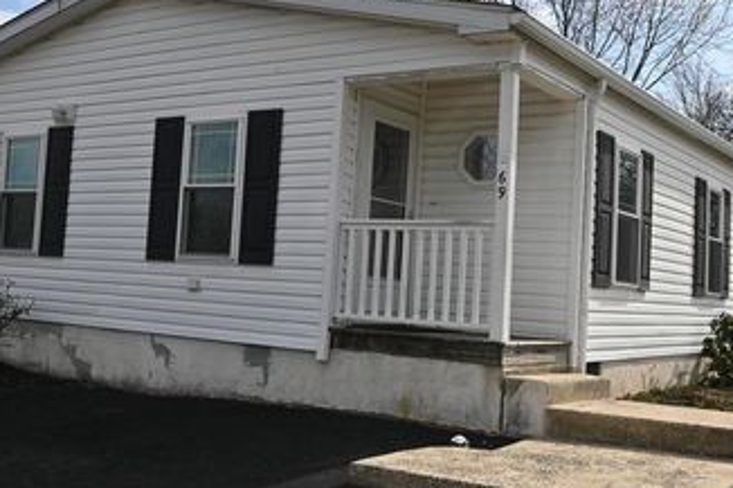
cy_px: 217
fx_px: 959
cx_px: 344
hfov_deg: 41.8
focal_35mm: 47
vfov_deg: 28.5
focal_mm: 20.5
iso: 100
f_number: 6.3
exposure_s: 1/320
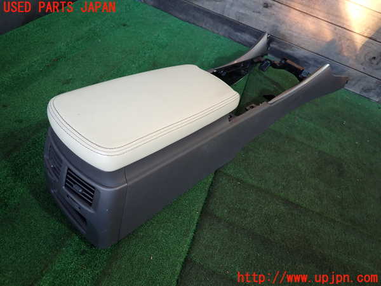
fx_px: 275
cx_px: 190
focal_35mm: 25
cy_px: 143
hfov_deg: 69.4
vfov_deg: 54.9
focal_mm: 4.5
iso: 200
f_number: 2
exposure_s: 1/40
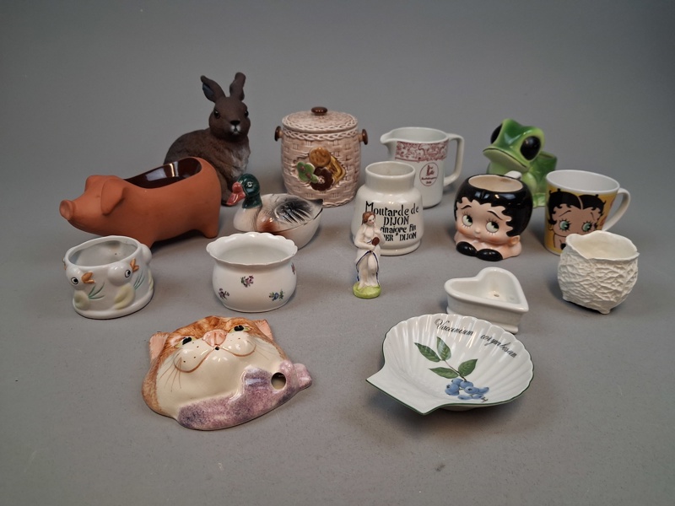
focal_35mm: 27
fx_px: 526
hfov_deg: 65.3
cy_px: 253
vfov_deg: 51.4
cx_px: 338
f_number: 1.8
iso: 250
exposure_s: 1/100
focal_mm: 4
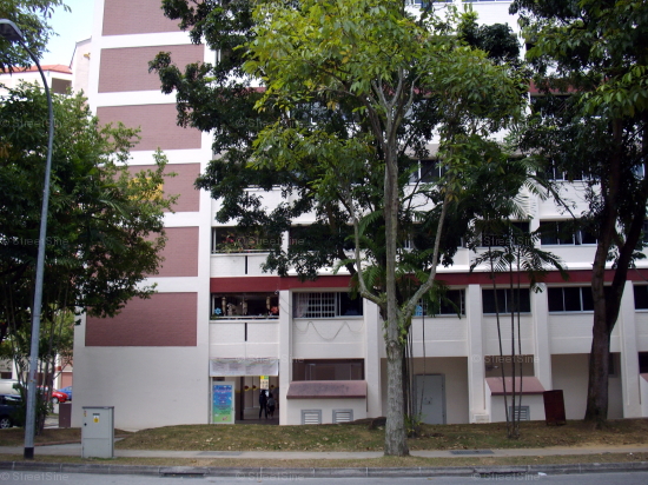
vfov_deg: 38.6
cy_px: 242
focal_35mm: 37
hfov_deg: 50.2
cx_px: 324
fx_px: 692
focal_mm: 6.2
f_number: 2.8
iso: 80
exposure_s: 1/250
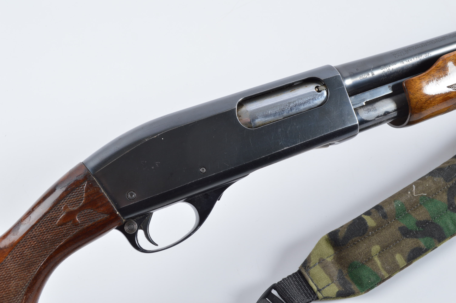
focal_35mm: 39
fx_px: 494
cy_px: 152
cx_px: 228
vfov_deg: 34.1
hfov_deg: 49.6
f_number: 10
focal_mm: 26
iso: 100
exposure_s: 1/125
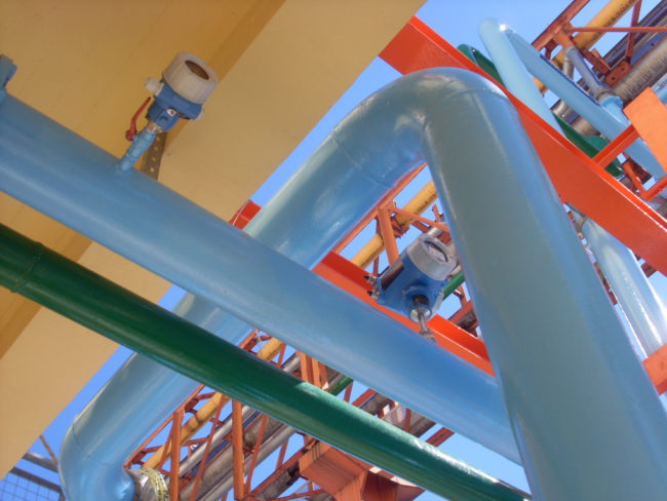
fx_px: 945
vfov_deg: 29.7
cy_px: 250
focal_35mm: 49
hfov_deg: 38.9
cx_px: 334
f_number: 8.7
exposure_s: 1/90
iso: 80
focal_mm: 8.1
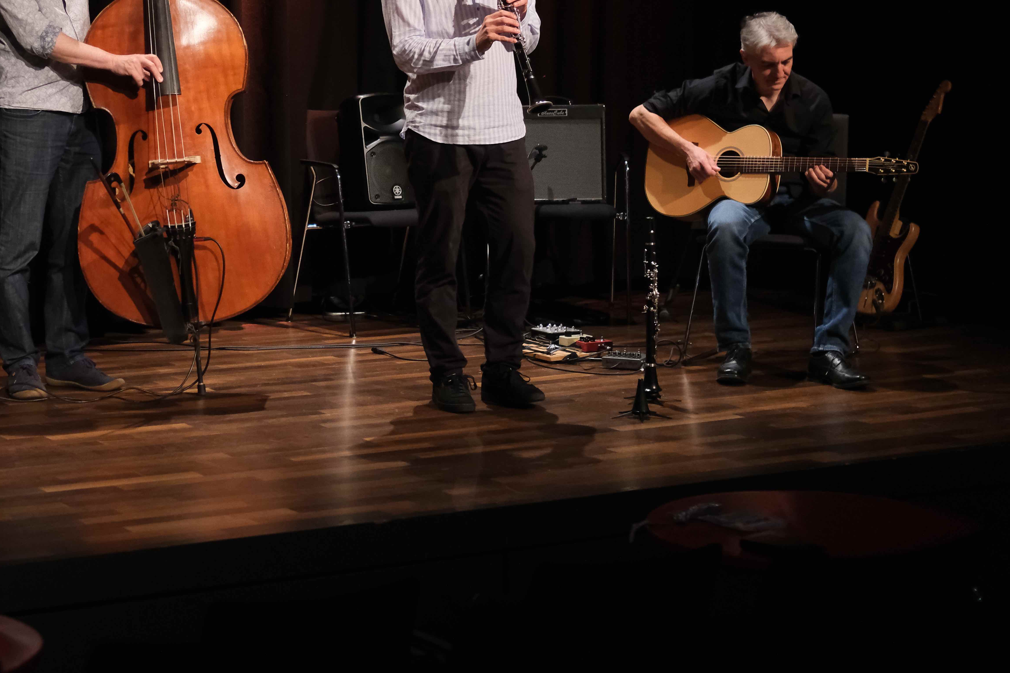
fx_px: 2497
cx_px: 243
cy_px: 133
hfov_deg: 22.6
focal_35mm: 89
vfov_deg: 15.3
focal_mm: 35
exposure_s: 1/320
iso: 2000
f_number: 2
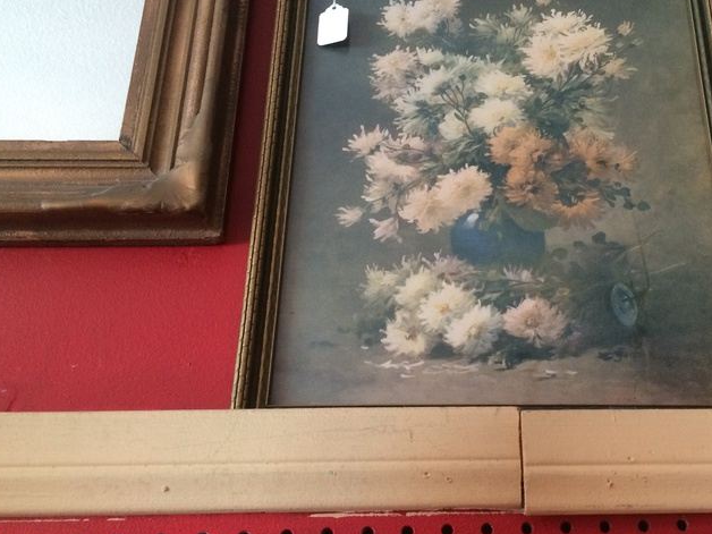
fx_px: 884
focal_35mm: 43
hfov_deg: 43.0
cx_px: 499
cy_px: 238
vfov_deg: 33.6
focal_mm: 4.12
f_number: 2.2
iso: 250
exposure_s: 1/30
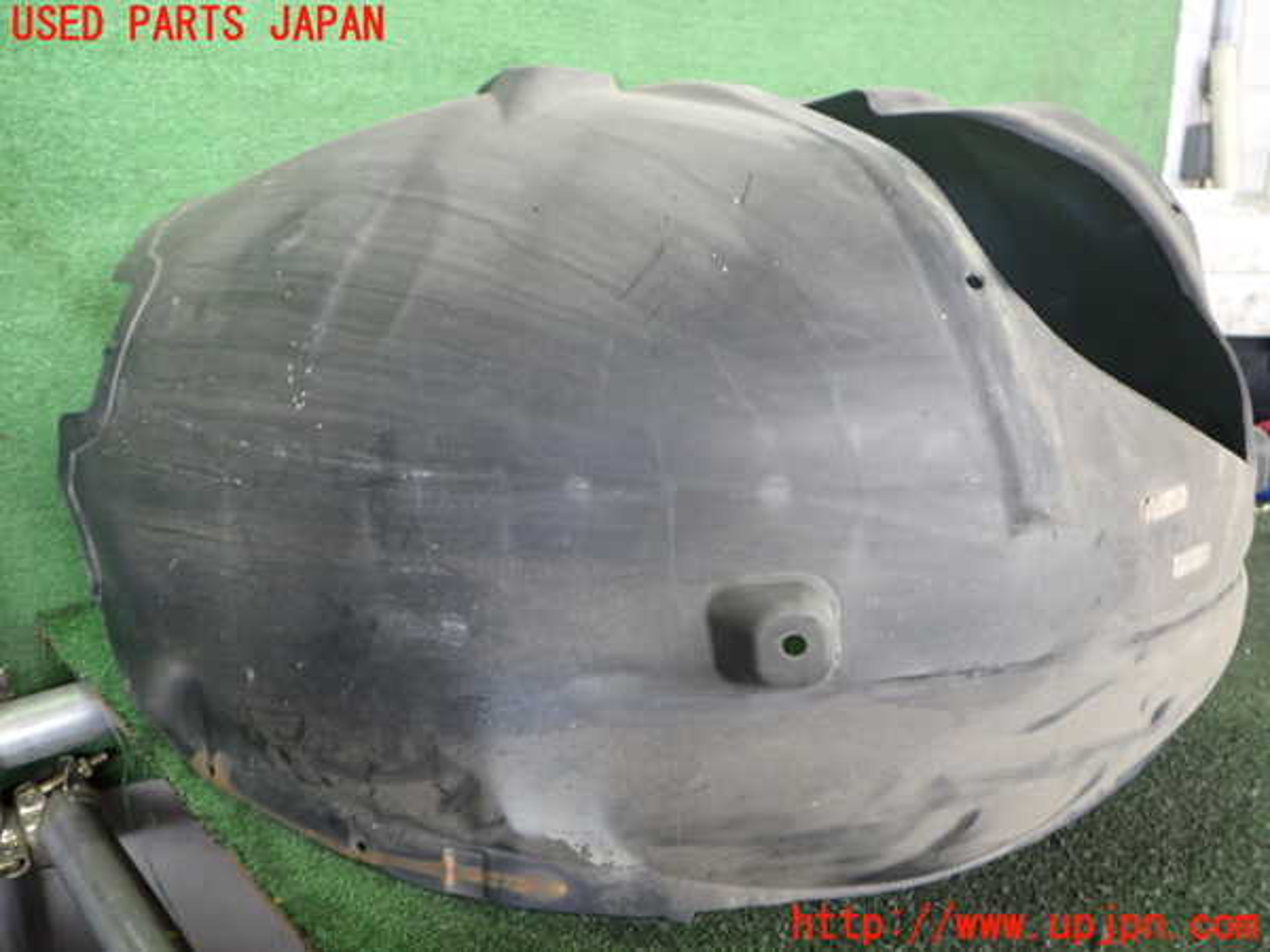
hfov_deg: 60.0
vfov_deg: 46.8
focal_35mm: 30
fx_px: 1101
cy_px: 476
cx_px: 635
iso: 250
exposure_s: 1/40
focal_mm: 5.4
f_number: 2.3
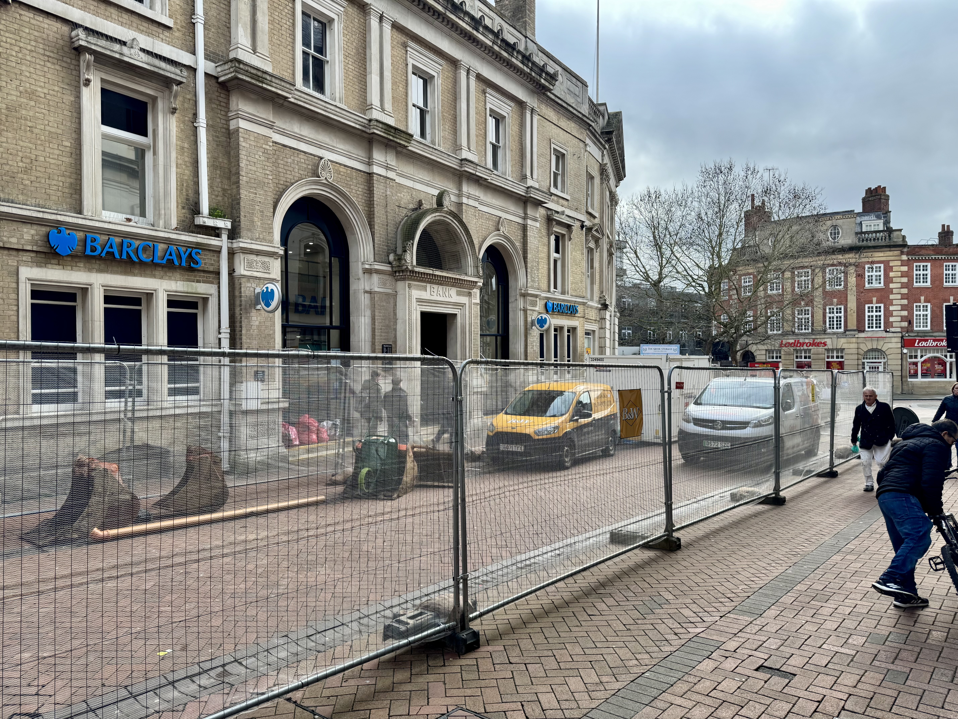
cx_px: 479
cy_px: 360
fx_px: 664
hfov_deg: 71.6
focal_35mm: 24
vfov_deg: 56.8
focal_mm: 6.76
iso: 80
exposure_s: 1/1151
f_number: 1.78
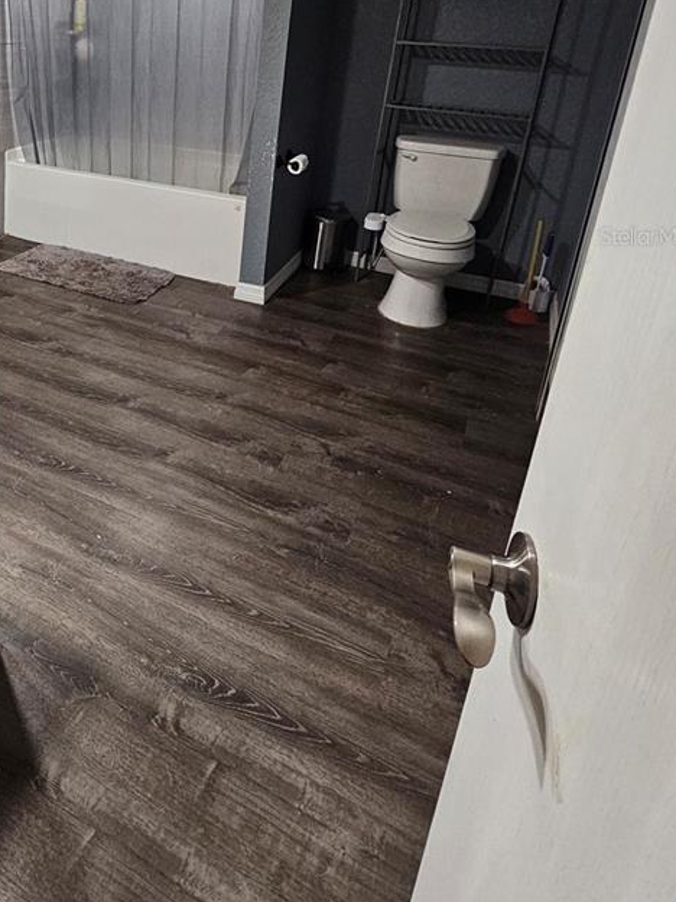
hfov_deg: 48.4
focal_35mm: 25
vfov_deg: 65.5
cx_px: 52
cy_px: 236
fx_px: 651
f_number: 2.2
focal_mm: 2.2
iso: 400
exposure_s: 1/60
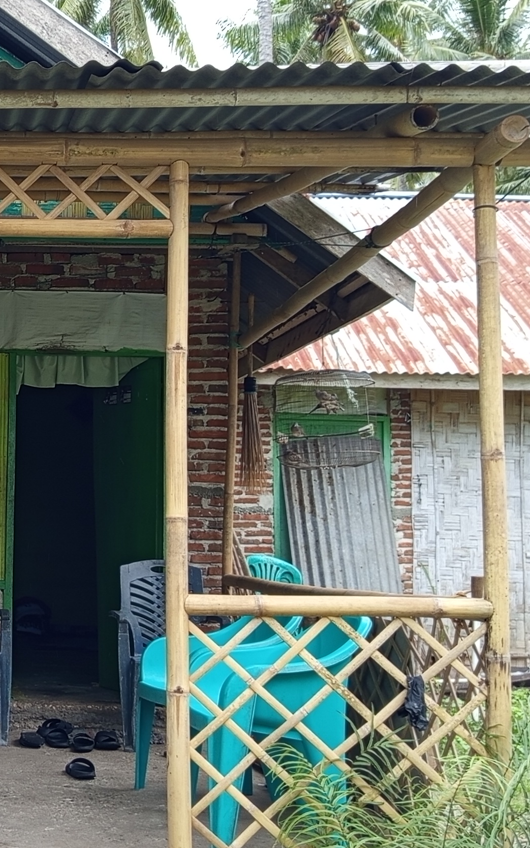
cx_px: -90
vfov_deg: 33.4
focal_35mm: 61
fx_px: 1409
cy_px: 382
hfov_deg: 20.1
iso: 50
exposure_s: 1/188
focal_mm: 5.24
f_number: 1.7
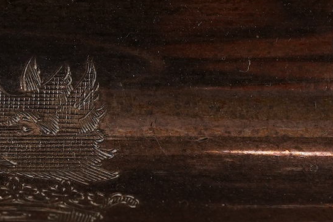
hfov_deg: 14.4
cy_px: 87
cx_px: -5
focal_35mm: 140
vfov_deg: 9.8
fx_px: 1296
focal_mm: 30
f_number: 16
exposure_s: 1/125
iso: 400
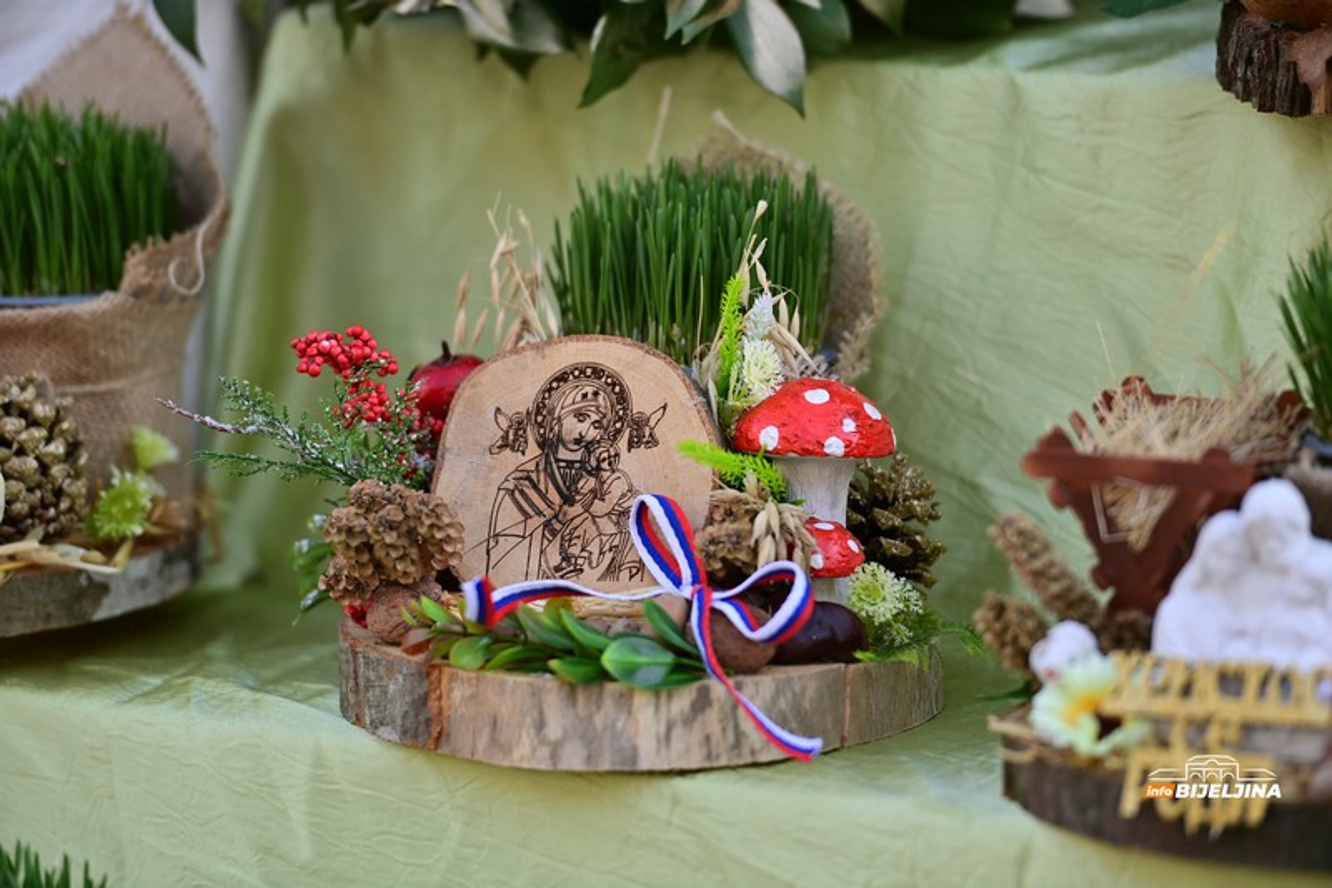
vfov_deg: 6.9
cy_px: 444
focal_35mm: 200
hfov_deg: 10.3
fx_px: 7398
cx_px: 666
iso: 125
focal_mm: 200
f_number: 3.2
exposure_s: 1/640
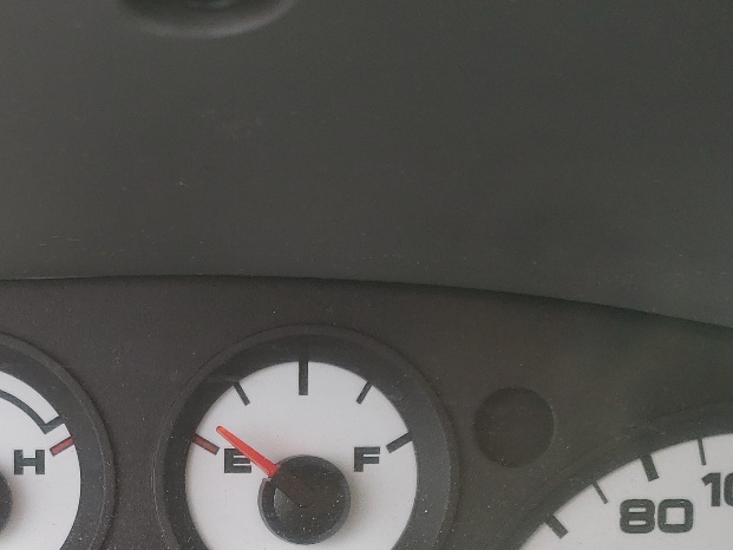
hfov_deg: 28.3
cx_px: 132
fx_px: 1419
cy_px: 565
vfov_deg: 21.1
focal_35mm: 67
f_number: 1.5
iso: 51
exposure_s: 1/120
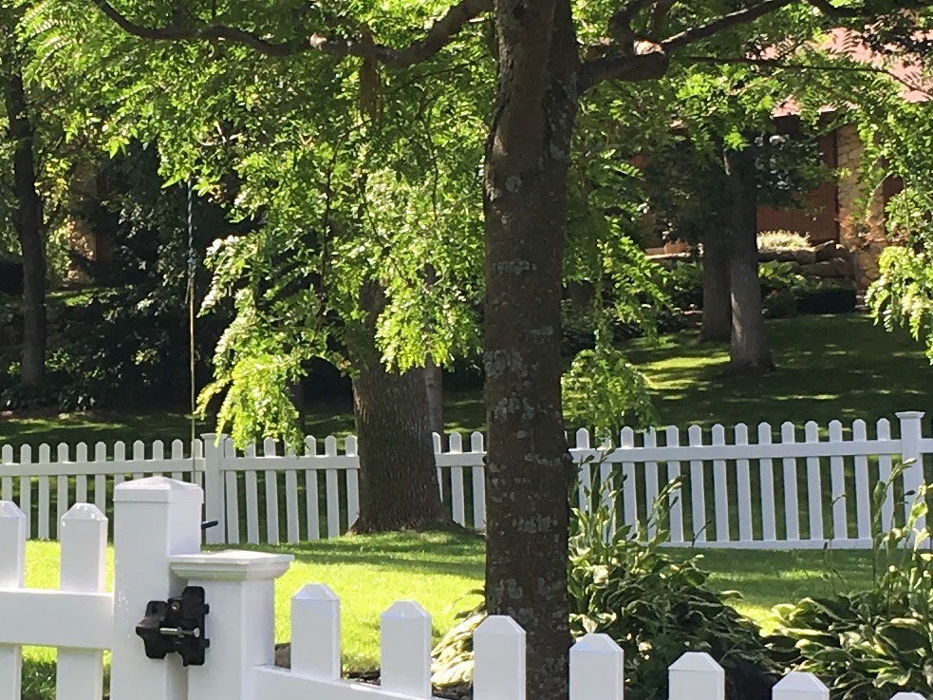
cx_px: 123
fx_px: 3207
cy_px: 443
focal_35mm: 119
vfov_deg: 12.4
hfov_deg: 16.4
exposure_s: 1/359
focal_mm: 4.15
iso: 25
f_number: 2.2
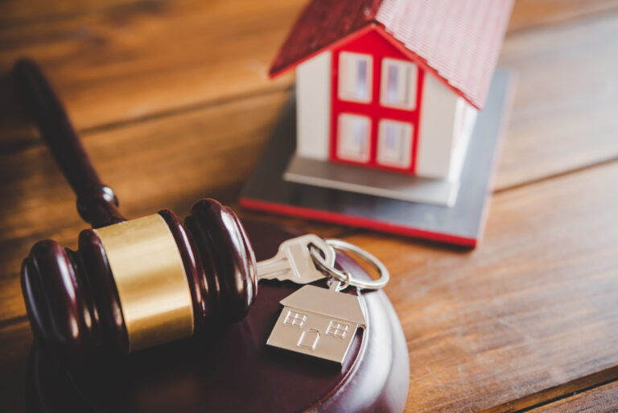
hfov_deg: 33.4
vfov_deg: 22.7
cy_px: 206
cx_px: 309
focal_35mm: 60
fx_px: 1031
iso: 640
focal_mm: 60
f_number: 5
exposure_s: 1/50
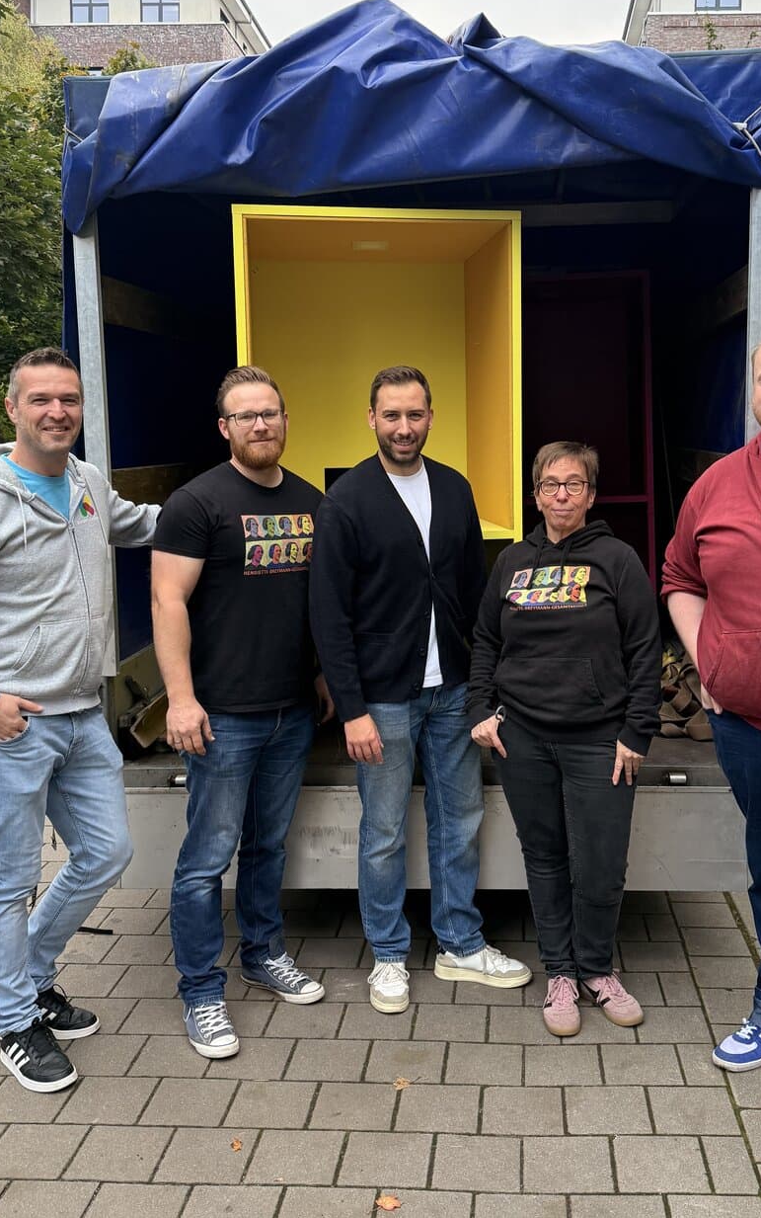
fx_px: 1095
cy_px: 509
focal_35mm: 33
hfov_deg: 38.2
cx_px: 456
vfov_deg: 57.8
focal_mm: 6.76
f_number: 1.78
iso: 200
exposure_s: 1/228
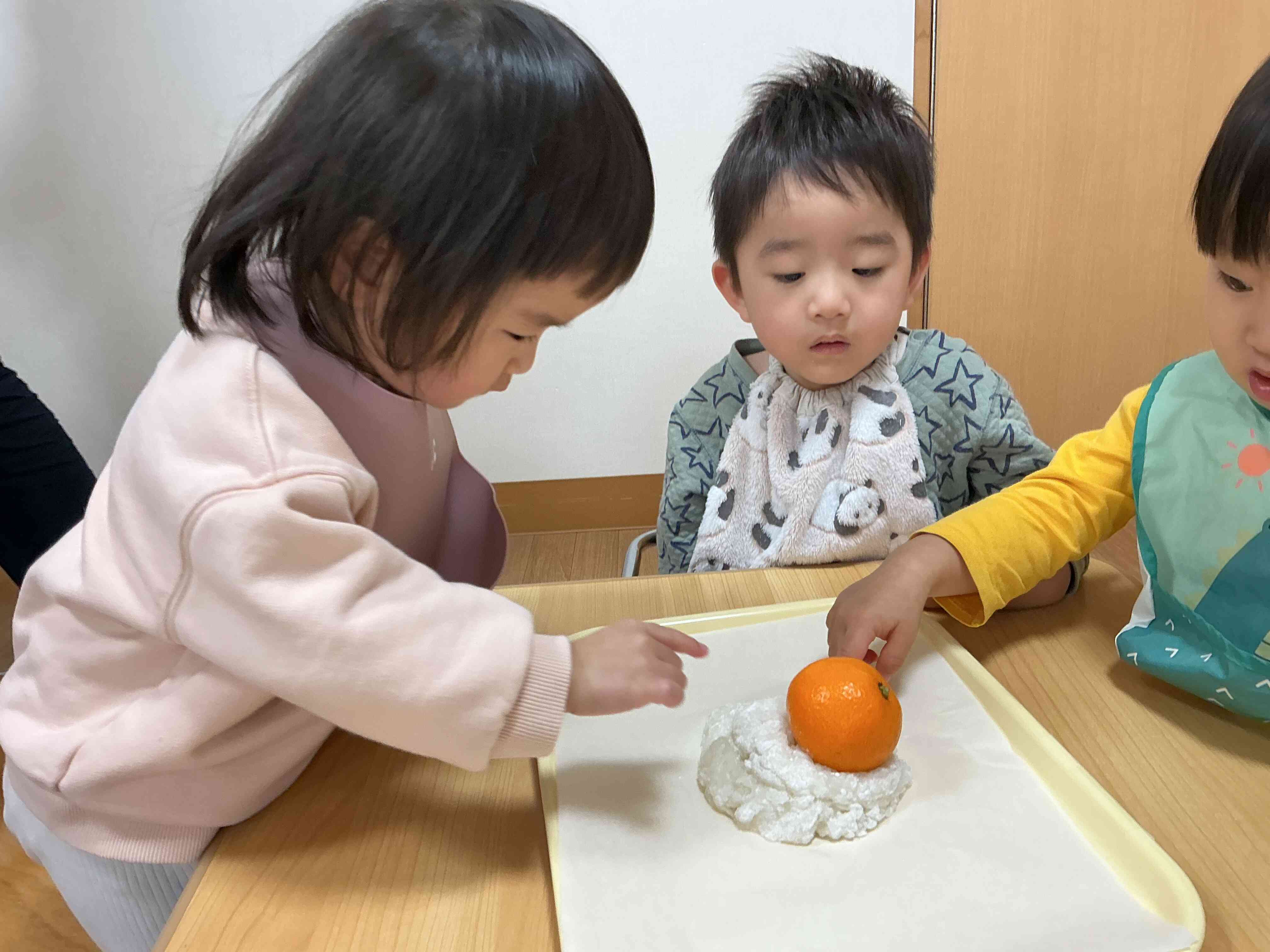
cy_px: 476
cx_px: 635
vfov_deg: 48.2
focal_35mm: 29
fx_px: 1064
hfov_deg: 61.7
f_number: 1.8
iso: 50
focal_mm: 3
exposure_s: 1/60
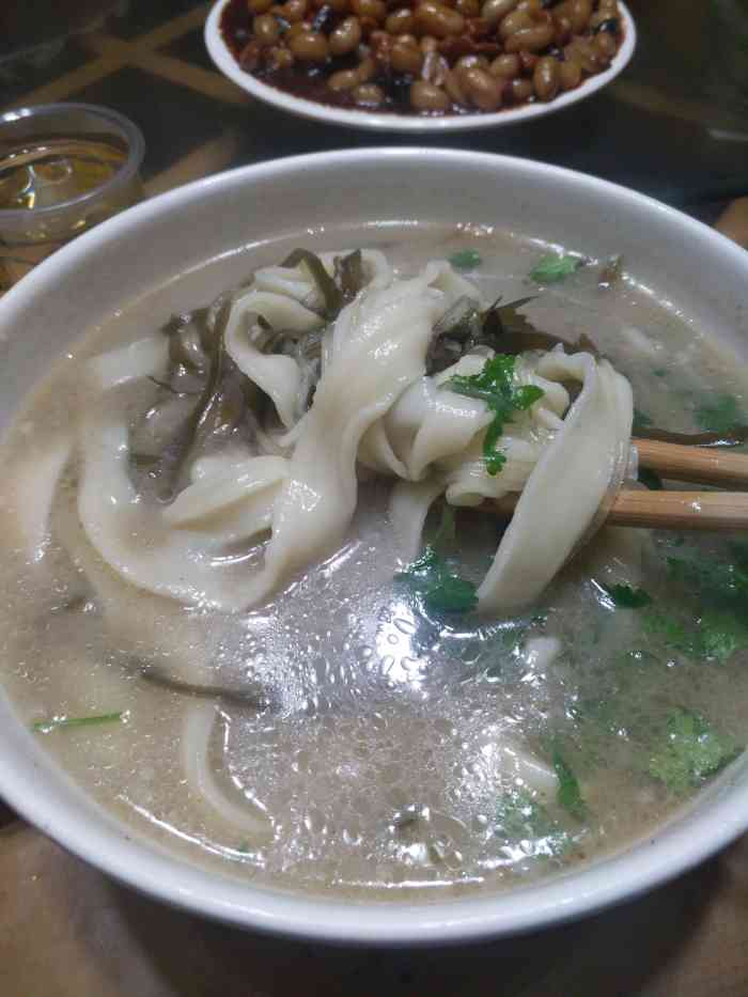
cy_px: 498
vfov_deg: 76.4
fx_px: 634
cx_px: 374
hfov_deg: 61.1
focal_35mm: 22
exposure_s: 1/50
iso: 240
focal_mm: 3.79
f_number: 2
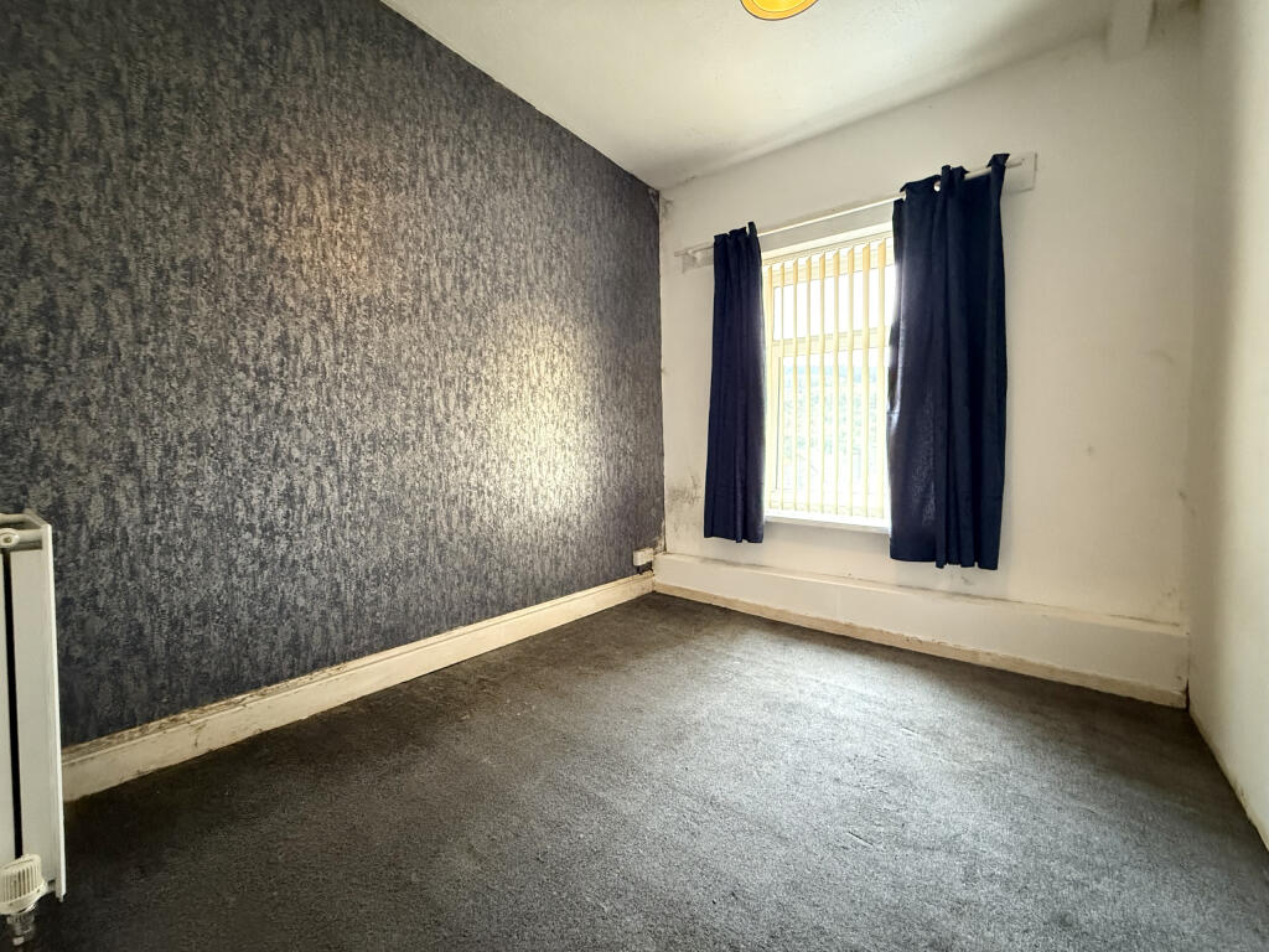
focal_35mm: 14
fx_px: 513
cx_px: 634
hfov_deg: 102.1
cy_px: 476
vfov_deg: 85.7
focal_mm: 2.22
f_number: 2.2
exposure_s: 1/50
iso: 640
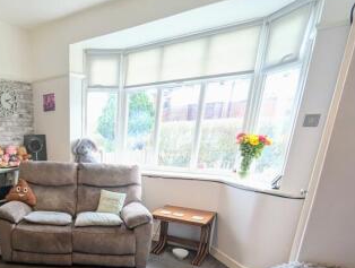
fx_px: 247
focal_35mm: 24
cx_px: 58
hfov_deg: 63.5
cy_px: 219
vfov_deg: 52.8
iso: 267
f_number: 2.2
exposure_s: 1/58
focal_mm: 1.95
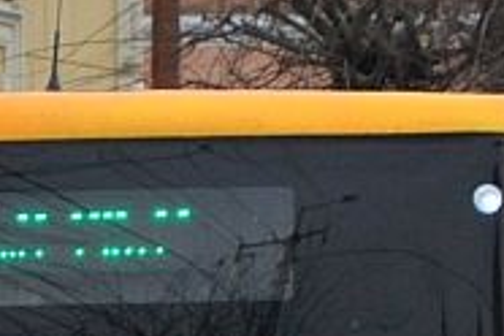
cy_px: 480
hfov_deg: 1.7
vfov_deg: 1.1
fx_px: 16740
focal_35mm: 1196
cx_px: 224
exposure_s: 1/500
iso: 900
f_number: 5.6
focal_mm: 105
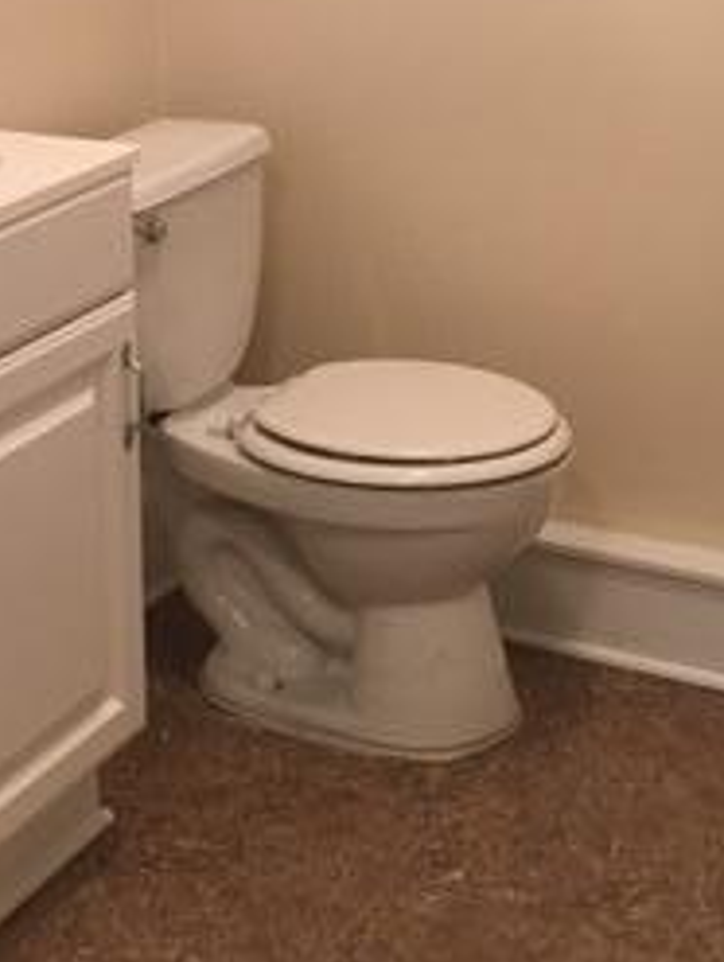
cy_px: 253
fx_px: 2086
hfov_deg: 19.1
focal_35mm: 75
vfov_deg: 25.7
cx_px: -16
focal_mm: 4.15
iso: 125
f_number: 2.2
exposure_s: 1/30
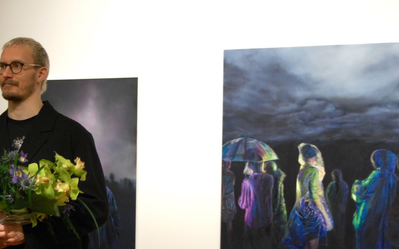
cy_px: 159
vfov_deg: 17.6
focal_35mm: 74
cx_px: 171
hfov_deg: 27.8
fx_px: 805
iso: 800
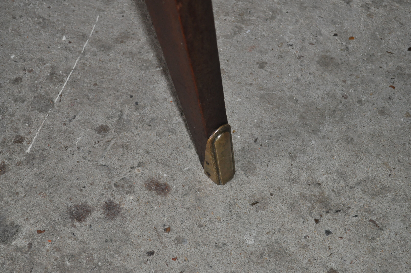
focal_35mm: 54
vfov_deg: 25.0
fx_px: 616
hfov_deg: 36.9
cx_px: 206
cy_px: 136
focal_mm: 36
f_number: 5
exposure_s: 1/60
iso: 800
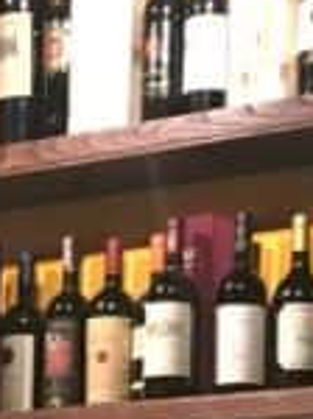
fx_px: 1874
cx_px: 34
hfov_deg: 9.5
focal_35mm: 155
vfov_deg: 12.5
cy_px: 508
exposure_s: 1/20
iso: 200
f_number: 2.2
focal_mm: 4.15
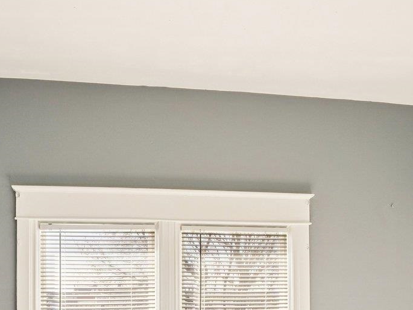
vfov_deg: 29.7
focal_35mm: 46
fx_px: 549
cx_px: 184
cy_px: 301
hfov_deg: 41.2
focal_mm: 16
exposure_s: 1/160
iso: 400
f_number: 8
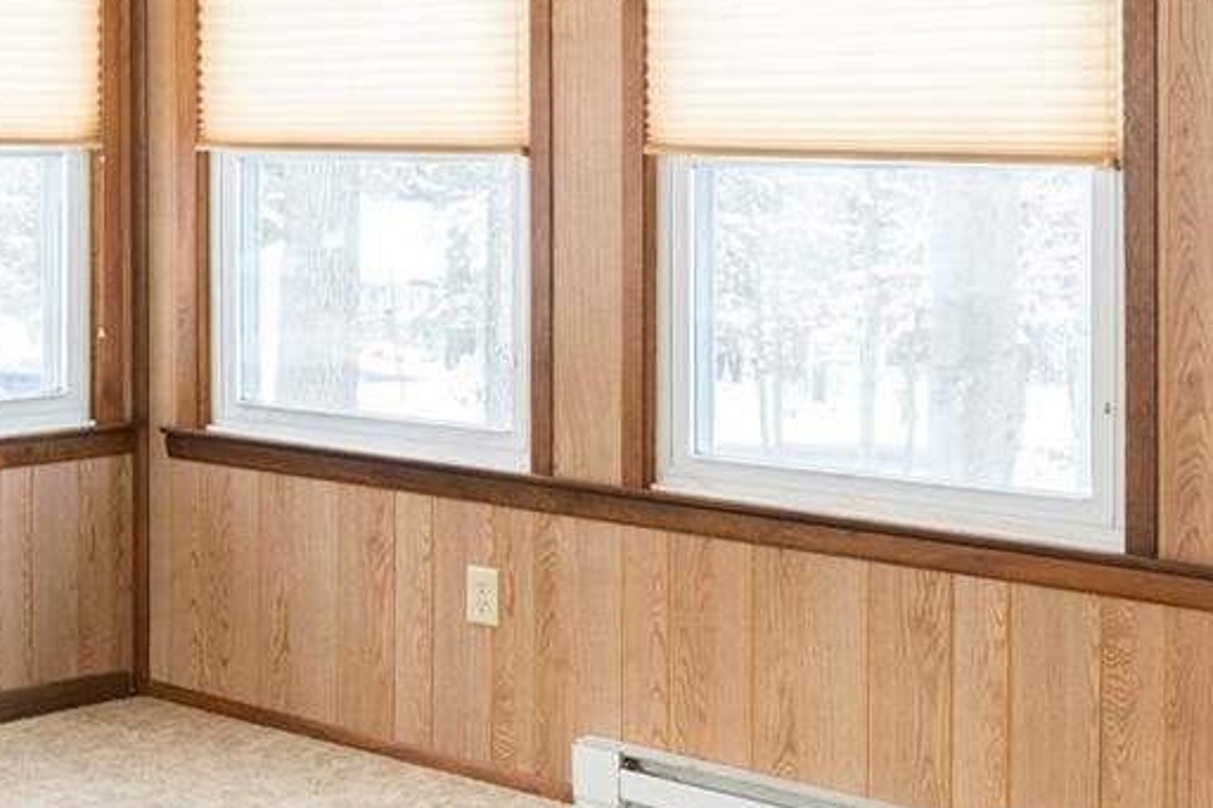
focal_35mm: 68
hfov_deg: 26.8
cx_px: -187
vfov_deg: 19.8
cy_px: 179
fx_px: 2290
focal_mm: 17
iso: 400
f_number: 9
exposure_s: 1/3
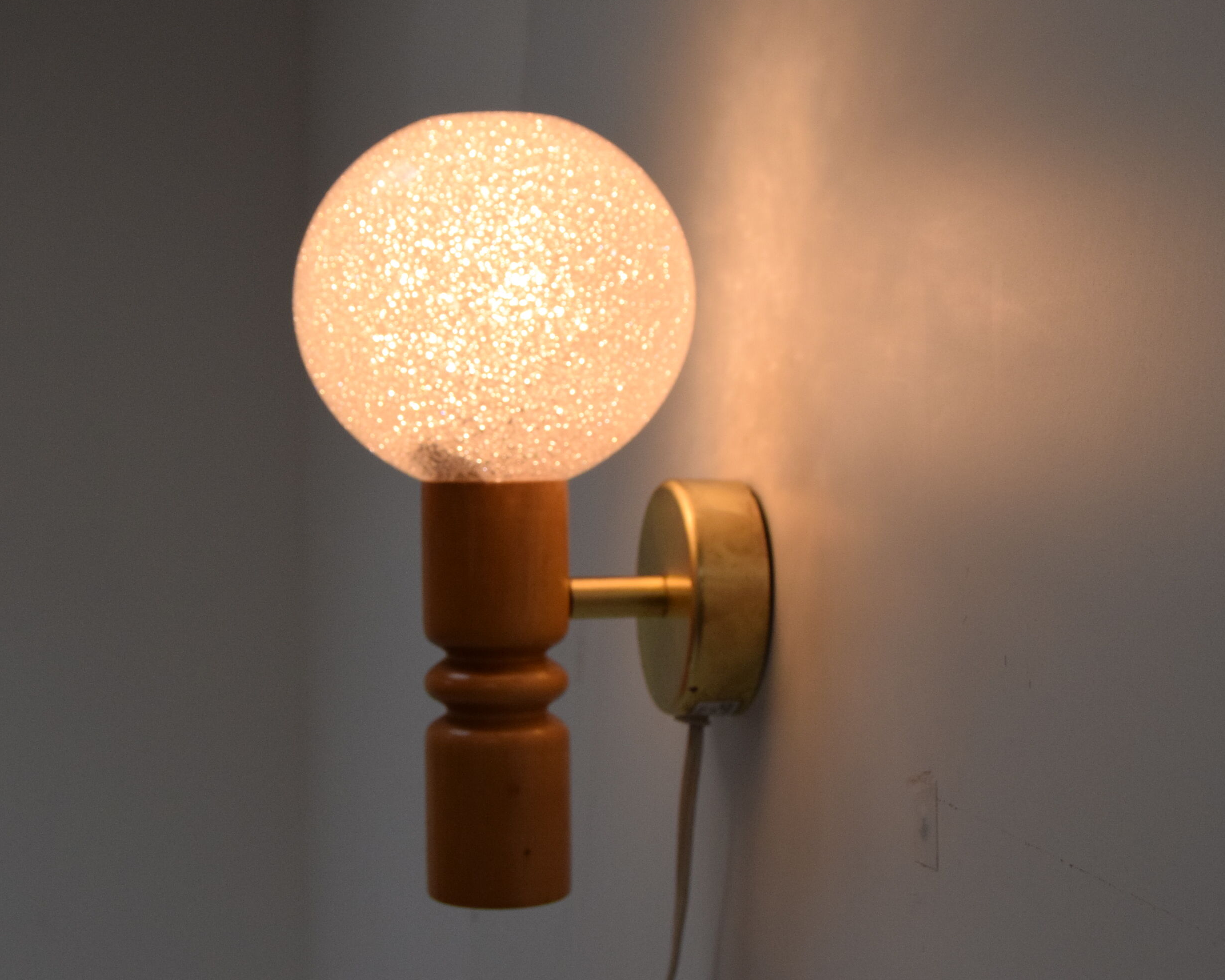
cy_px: 485
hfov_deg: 34.1
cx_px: 538
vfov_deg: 27.6
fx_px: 1994
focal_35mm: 55
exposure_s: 1/400
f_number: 10
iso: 1600
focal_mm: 32
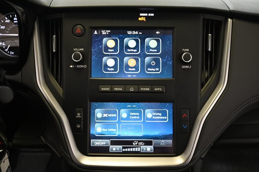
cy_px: 86
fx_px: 252
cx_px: 130
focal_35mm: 35
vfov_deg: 37.8
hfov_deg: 54.5
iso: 1100
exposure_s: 1/30
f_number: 4
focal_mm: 35
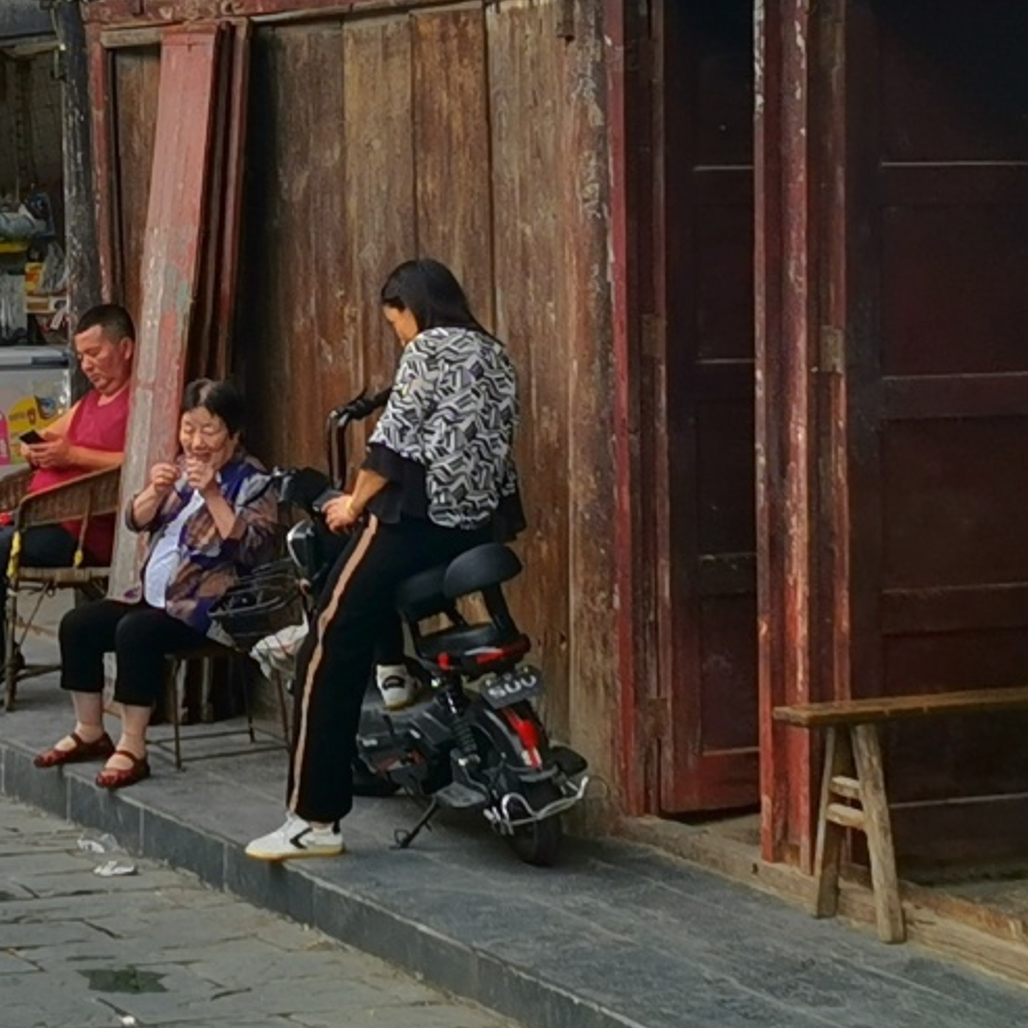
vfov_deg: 15.2
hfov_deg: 15.1
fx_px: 3830
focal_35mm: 114
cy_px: 211
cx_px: 98
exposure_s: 1/408
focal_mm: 4.66
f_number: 1.4
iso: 50
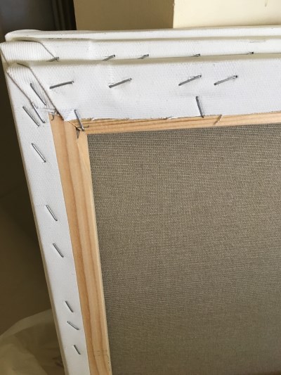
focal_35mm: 29
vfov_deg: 61.6
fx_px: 314
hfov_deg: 48.2
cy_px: 188
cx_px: 140
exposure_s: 1/33
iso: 125
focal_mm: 4.15
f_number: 2.2
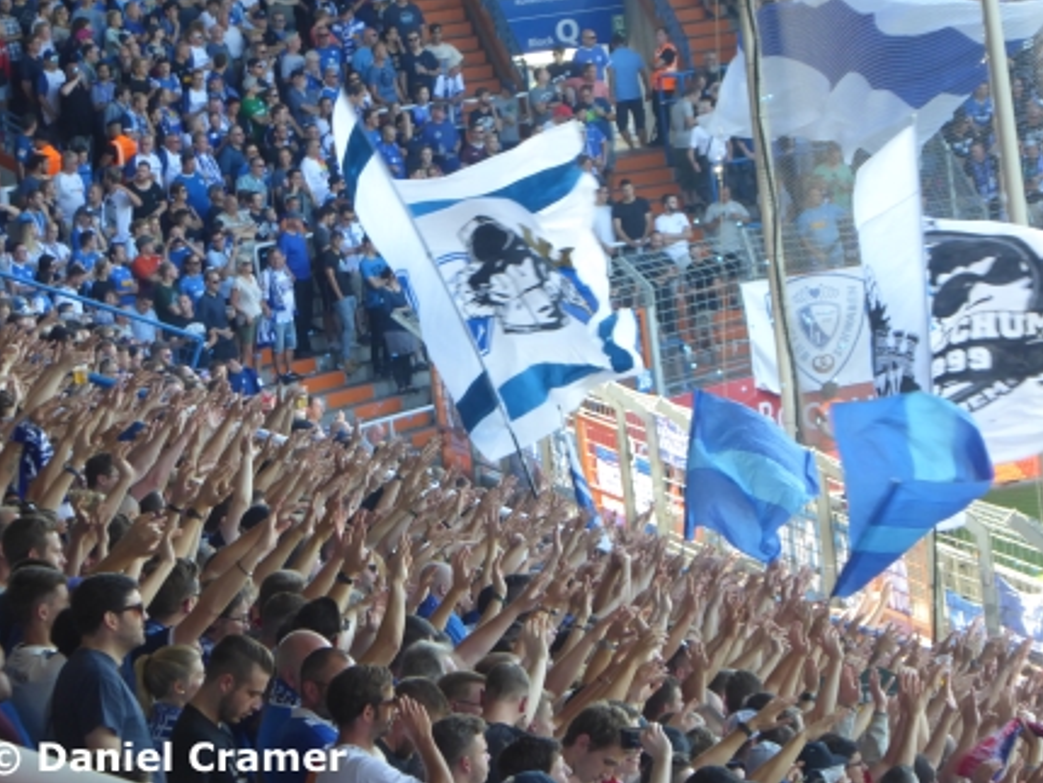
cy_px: 376
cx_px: 526
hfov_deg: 8.2
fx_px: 7296
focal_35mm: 242
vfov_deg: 6.1
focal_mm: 41.4
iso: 200
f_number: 5.6
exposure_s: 1/80
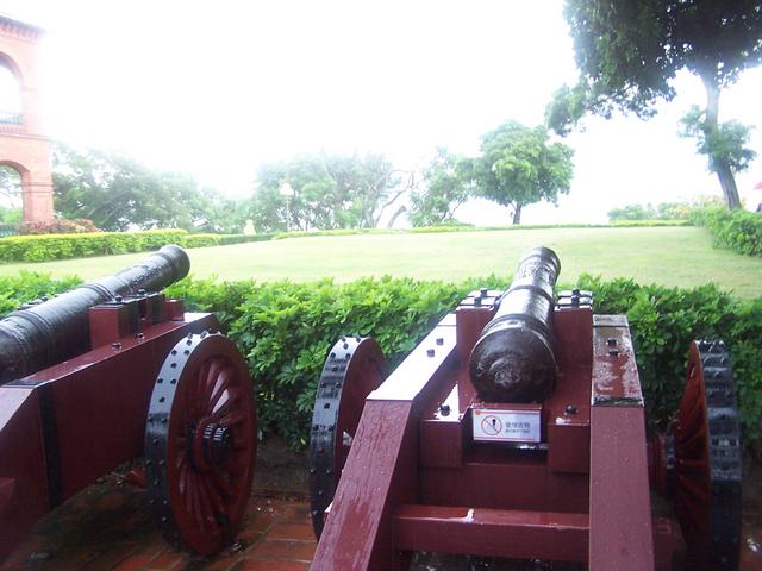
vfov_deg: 37.7
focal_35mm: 38
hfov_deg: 49.0
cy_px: 286
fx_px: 836
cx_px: 381
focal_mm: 6.3
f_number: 2.8
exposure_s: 1/15
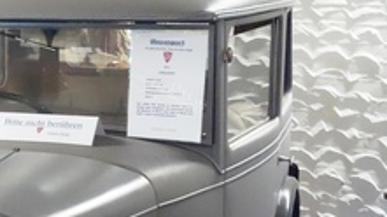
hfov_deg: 18.8
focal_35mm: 111
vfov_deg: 10.8
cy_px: 205
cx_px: 5
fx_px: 1138
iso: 3200
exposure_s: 1/30
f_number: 2.8
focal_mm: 14.57
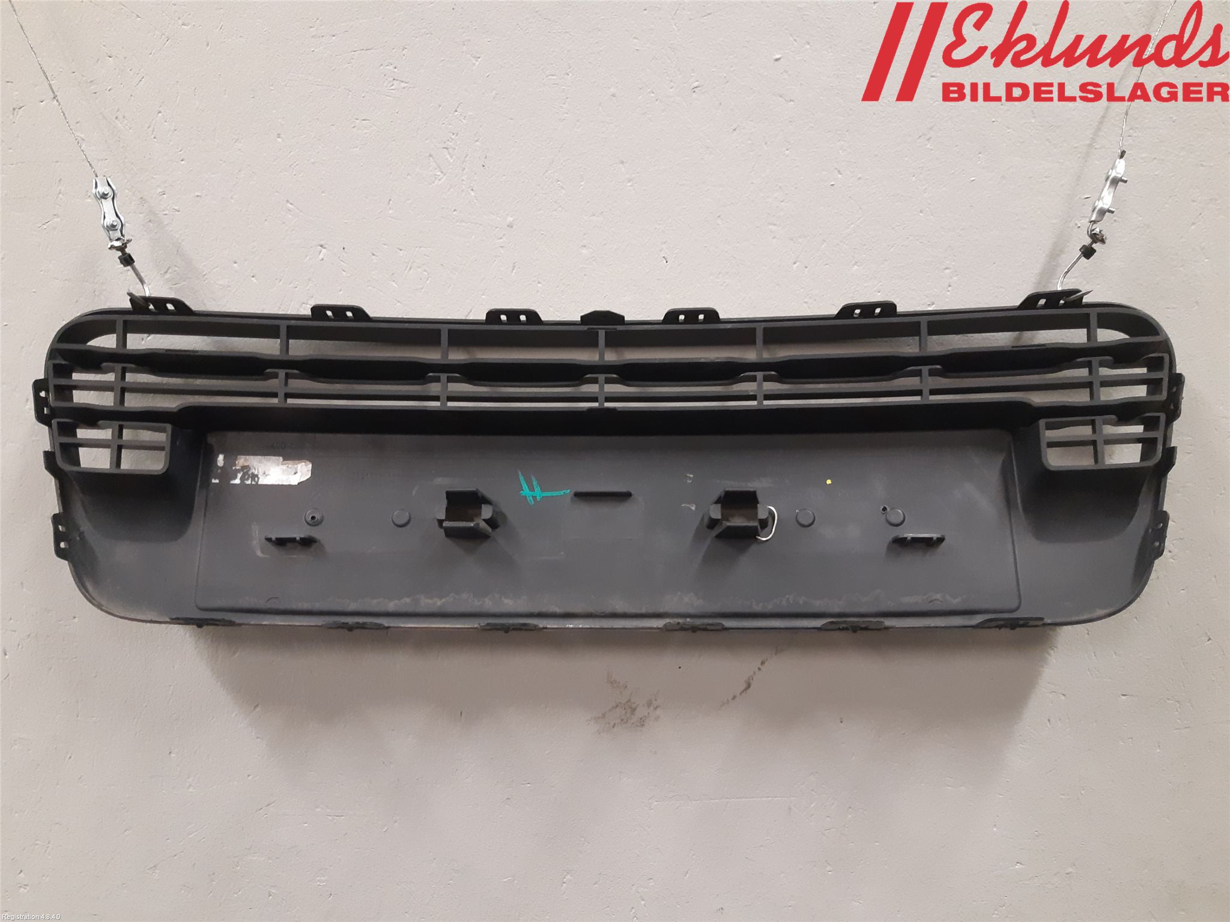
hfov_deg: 67.3
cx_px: 615
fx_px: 924
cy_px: 461
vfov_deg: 53.1
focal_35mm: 26
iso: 250
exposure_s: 1/50
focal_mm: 3.93
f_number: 1.7
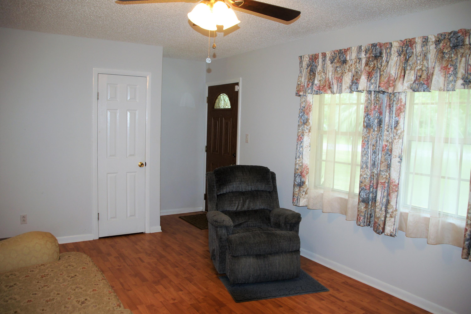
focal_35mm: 30
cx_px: 236
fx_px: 392
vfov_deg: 43.6
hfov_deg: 61.9
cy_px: 157
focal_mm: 20
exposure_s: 1/60
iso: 320
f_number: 3.5
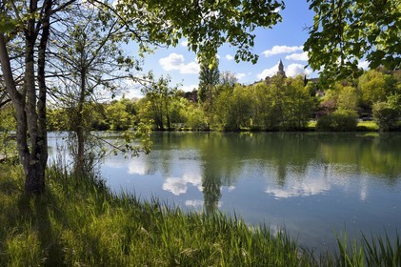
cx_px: 200
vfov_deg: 53.1
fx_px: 267
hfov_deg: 73.8
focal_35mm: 24
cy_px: 134
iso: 200
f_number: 13
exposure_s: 1/320
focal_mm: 24
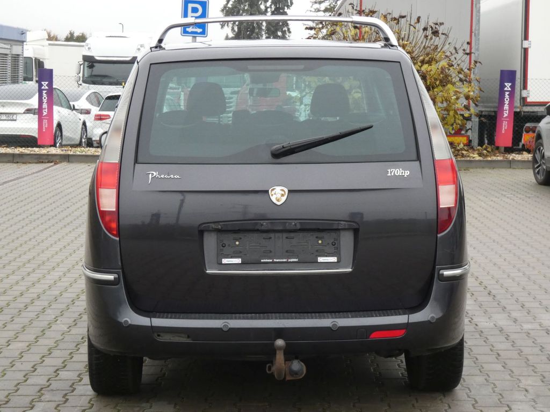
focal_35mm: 74
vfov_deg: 19.9
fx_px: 1176
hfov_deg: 26.3
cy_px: 206
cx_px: 275
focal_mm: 13.3
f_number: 5.6
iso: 320
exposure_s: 1/80
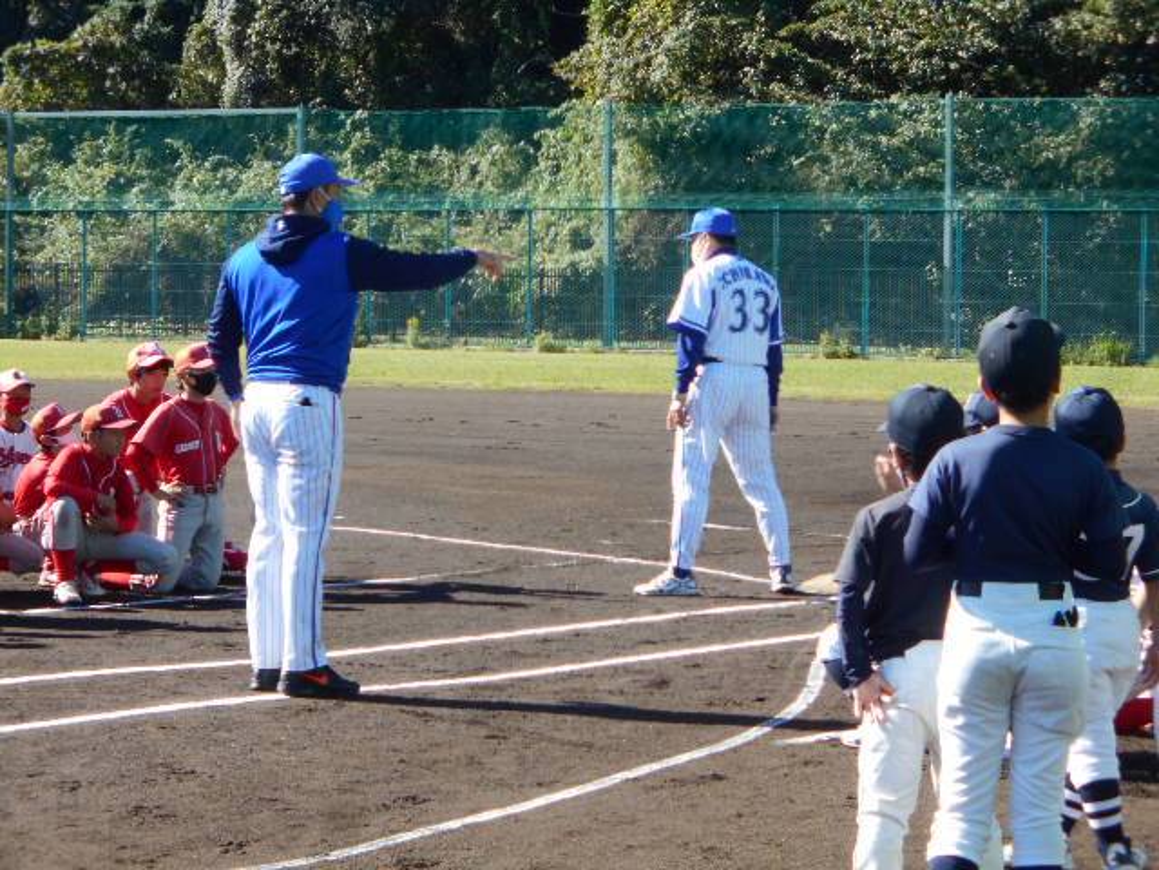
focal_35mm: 113
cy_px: 435
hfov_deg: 17.4
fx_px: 3783
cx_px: 580
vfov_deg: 13.1
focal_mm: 20.1
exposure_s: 1/125
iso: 80
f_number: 6
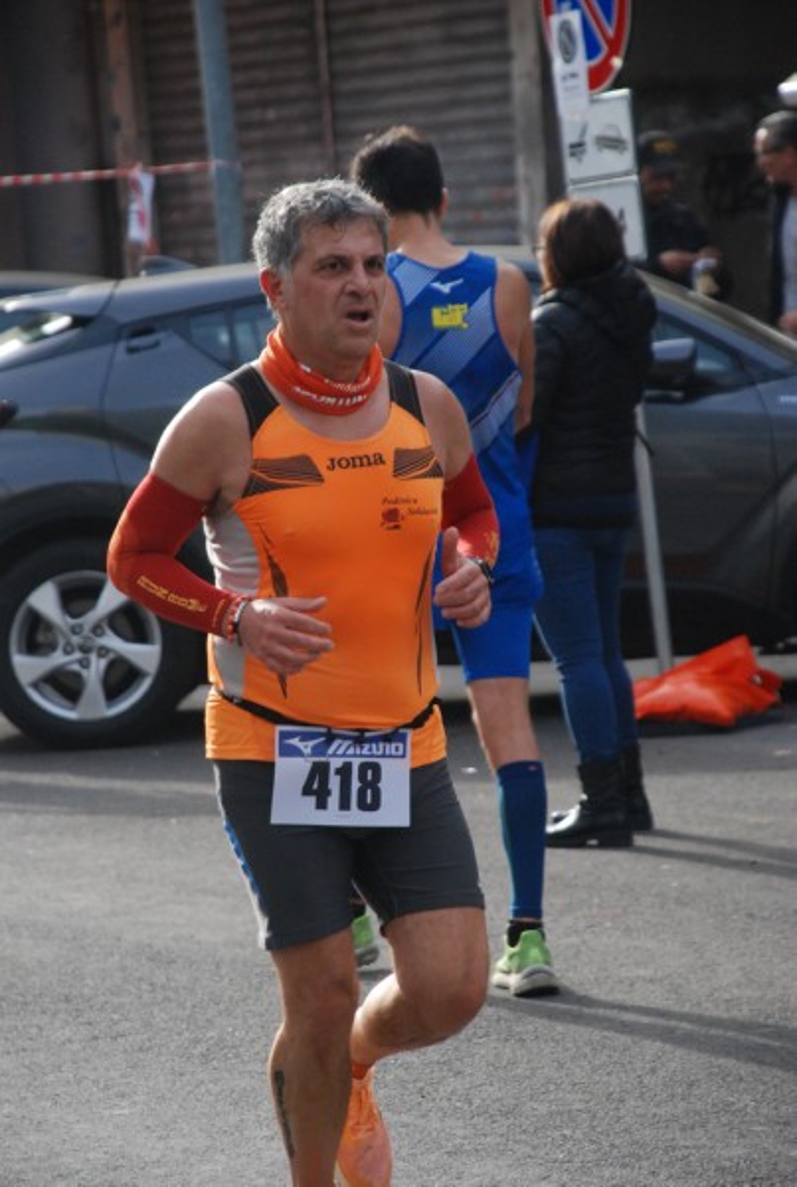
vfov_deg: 13.7
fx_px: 4955
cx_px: 398
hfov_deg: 9.2
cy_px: 594
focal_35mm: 150
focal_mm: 100
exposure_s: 1/800
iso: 1000
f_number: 5.6
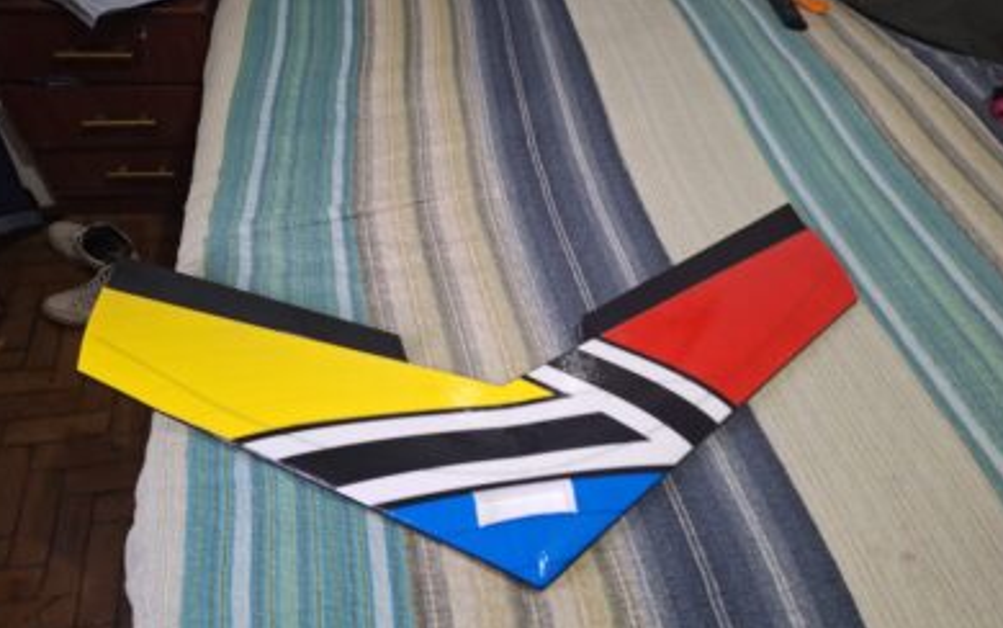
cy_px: 381
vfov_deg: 49.0
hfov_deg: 72.5
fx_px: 684
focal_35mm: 25
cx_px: 502
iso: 250
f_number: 1.8
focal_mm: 5.54
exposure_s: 1/24
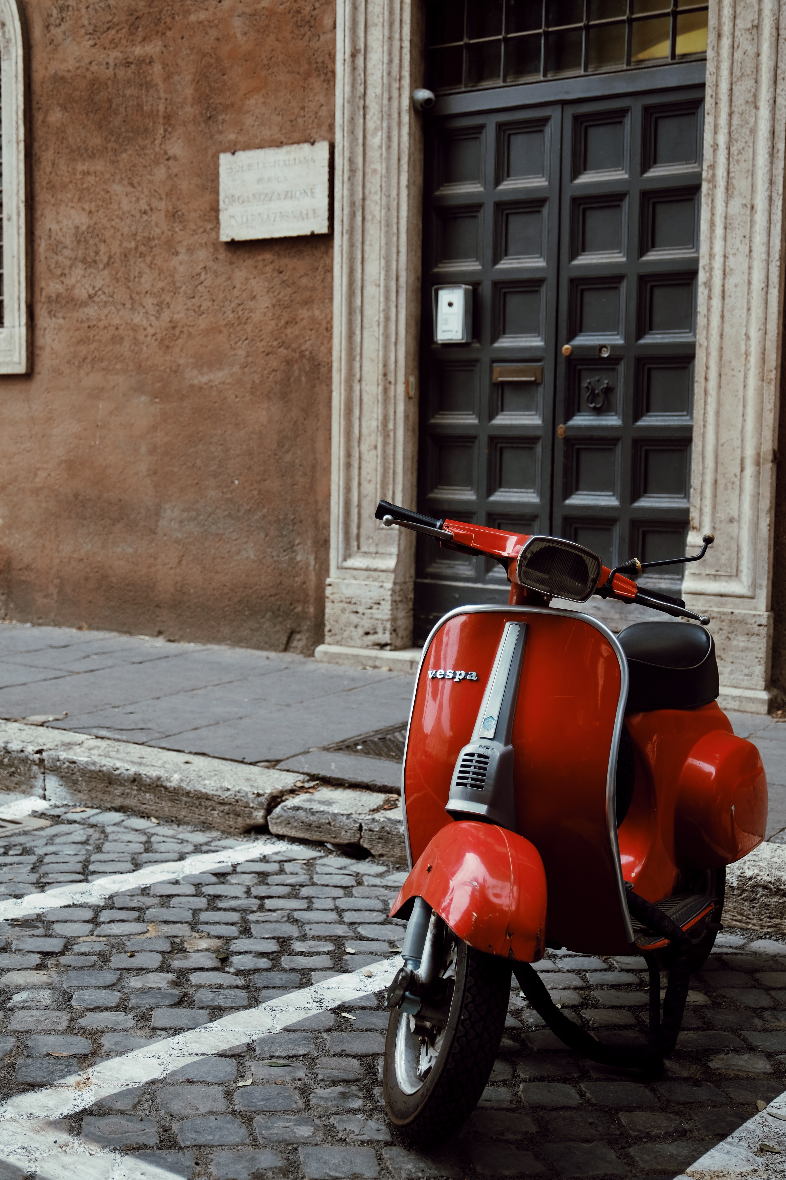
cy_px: 590
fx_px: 1539
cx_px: 393
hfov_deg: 28.6
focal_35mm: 47
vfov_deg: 41.9
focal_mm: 31.1
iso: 200
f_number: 2.8
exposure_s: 1/220
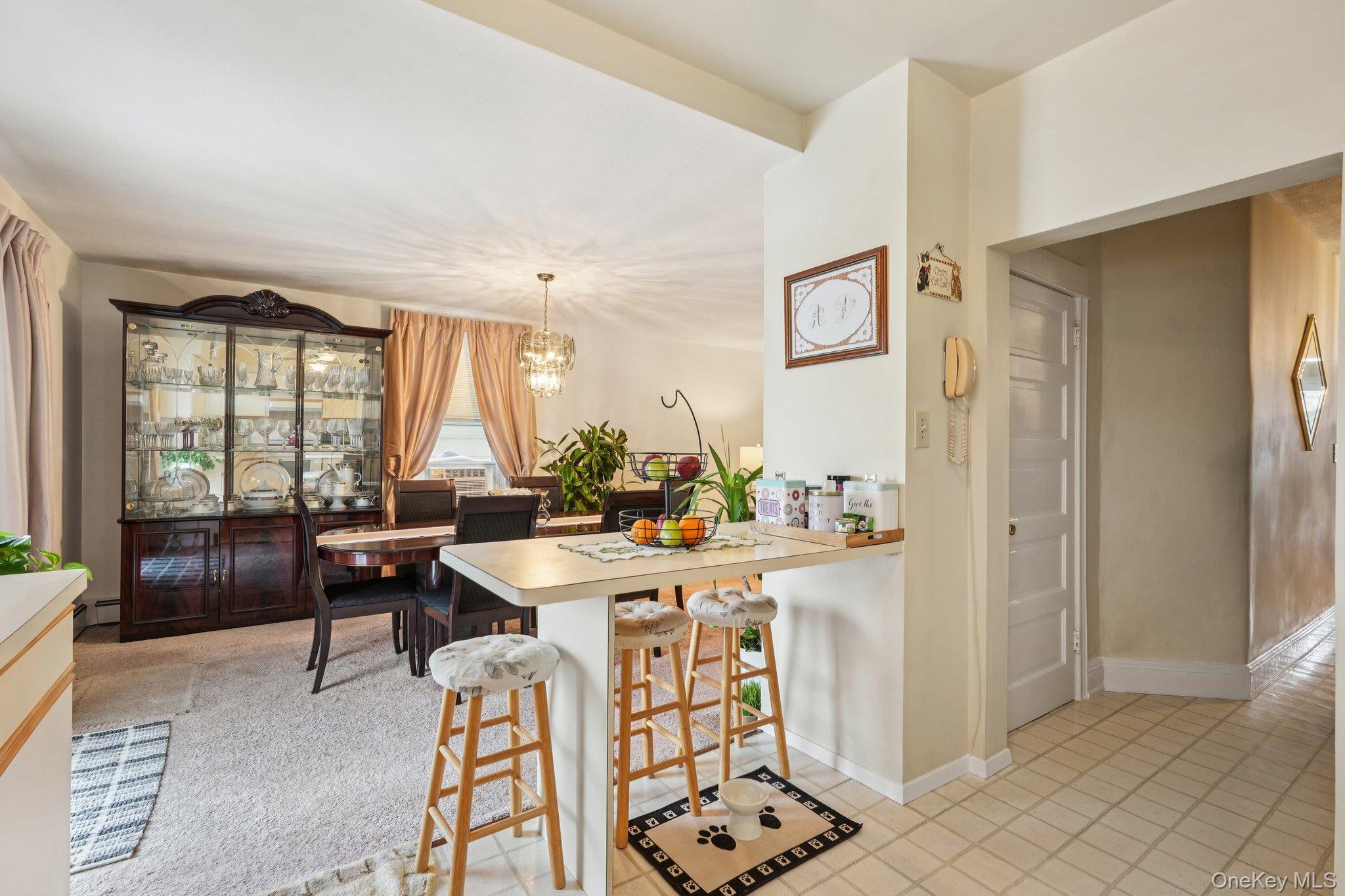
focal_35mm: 16
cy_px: 448
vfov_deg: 72.0
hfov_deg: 95.0
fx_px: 616
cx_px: 672
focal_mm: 16.5
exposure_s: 1/5
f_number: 9
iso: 400
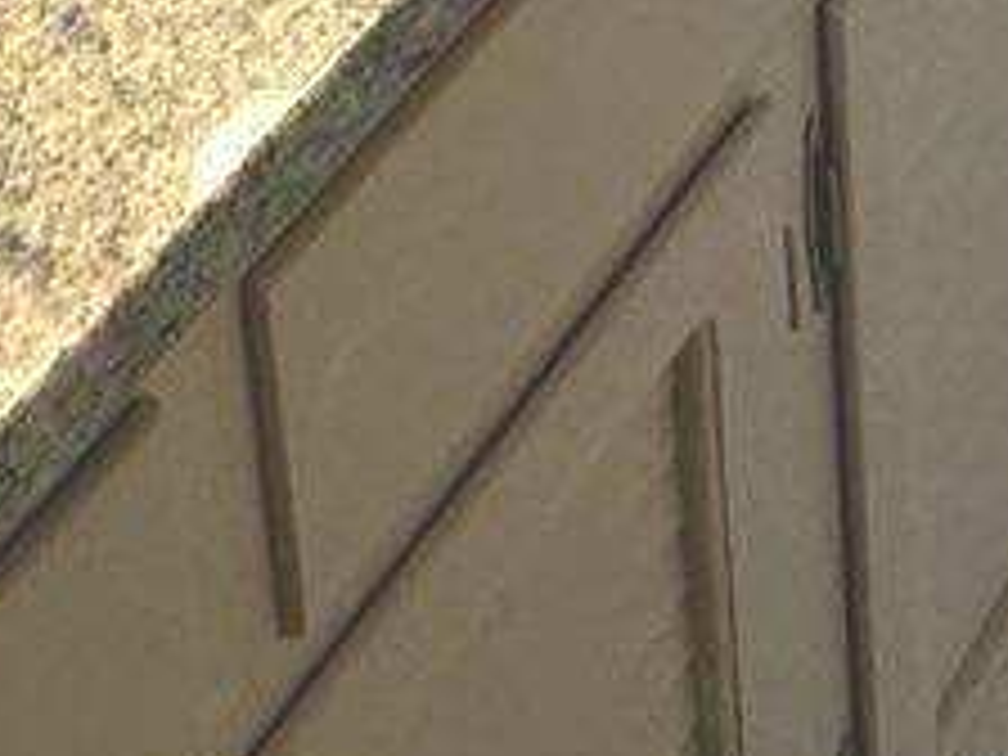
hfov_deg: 19.1
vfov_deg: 9.8
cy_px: -1732
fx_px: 2912
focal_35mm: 100
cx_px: 1008
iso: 160
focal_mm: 2.22
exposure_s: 1/120
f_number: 2.2
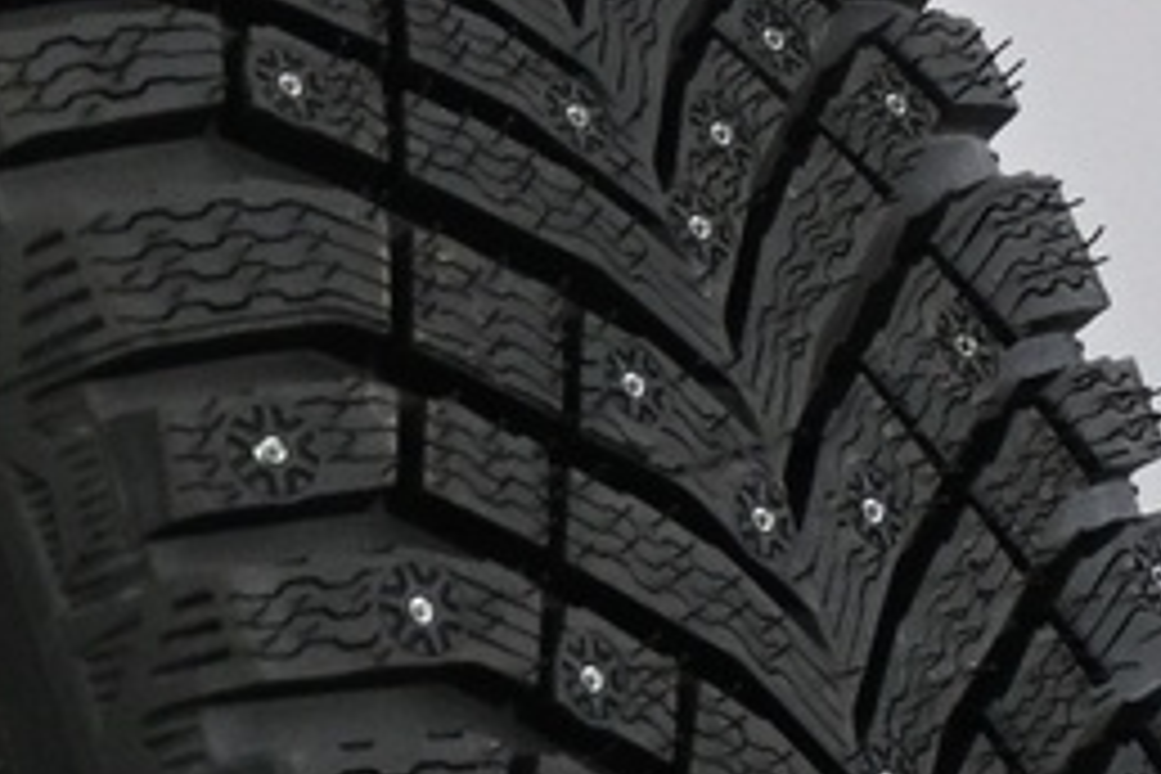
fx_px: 8338
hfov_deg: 7.8
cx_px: -734
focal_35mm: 259
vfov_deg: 5.3
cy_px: 1215
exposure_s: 1/125
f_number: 4.5
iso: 2000
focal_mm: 27.5
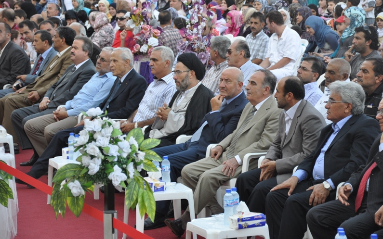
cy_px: 115
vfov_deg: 10.0
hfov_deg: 16.0
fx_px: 1362
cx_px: 192
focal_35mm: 131
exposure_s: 1/250
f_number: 5.6
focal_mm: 85
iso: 560
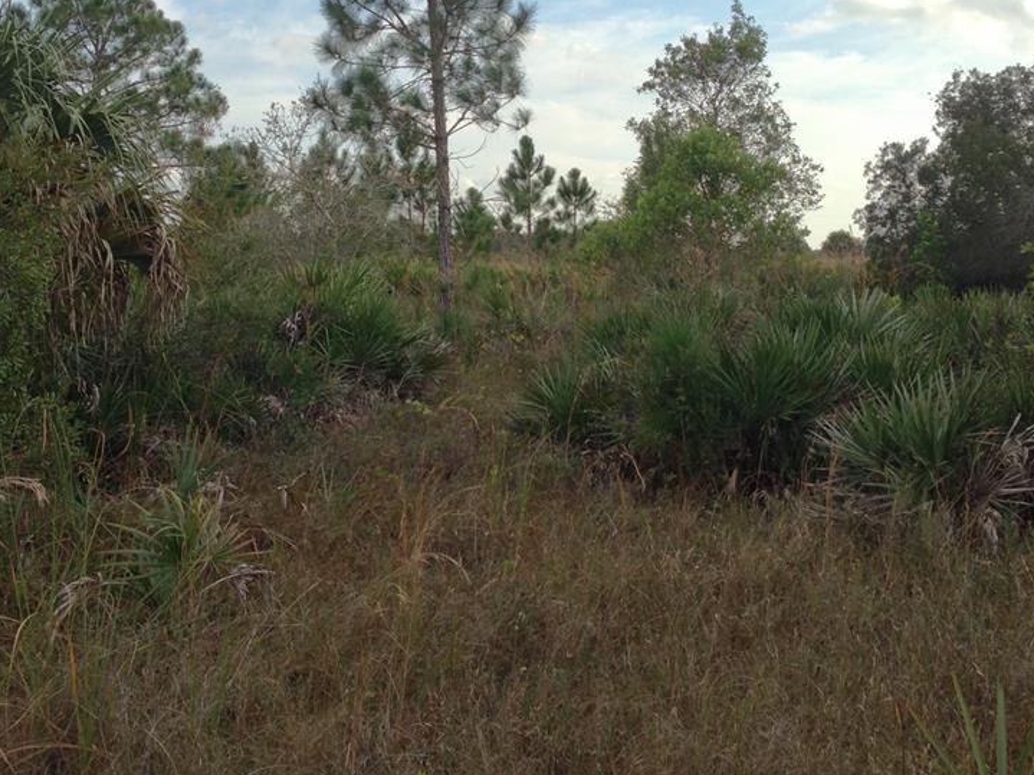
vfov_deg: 30.6
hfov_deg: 40.4
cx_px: 480
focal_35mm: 47
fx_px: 1404
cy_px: 237
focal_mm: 4.12
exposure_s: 1/223
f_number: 2.4
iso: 50
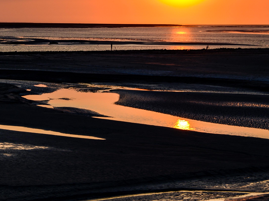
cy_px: -86
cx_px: 28
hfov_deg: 14.4
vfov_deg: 10.6
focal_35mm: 136
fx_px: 1057
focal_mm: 42
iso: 50
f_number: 4
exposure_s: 1/320
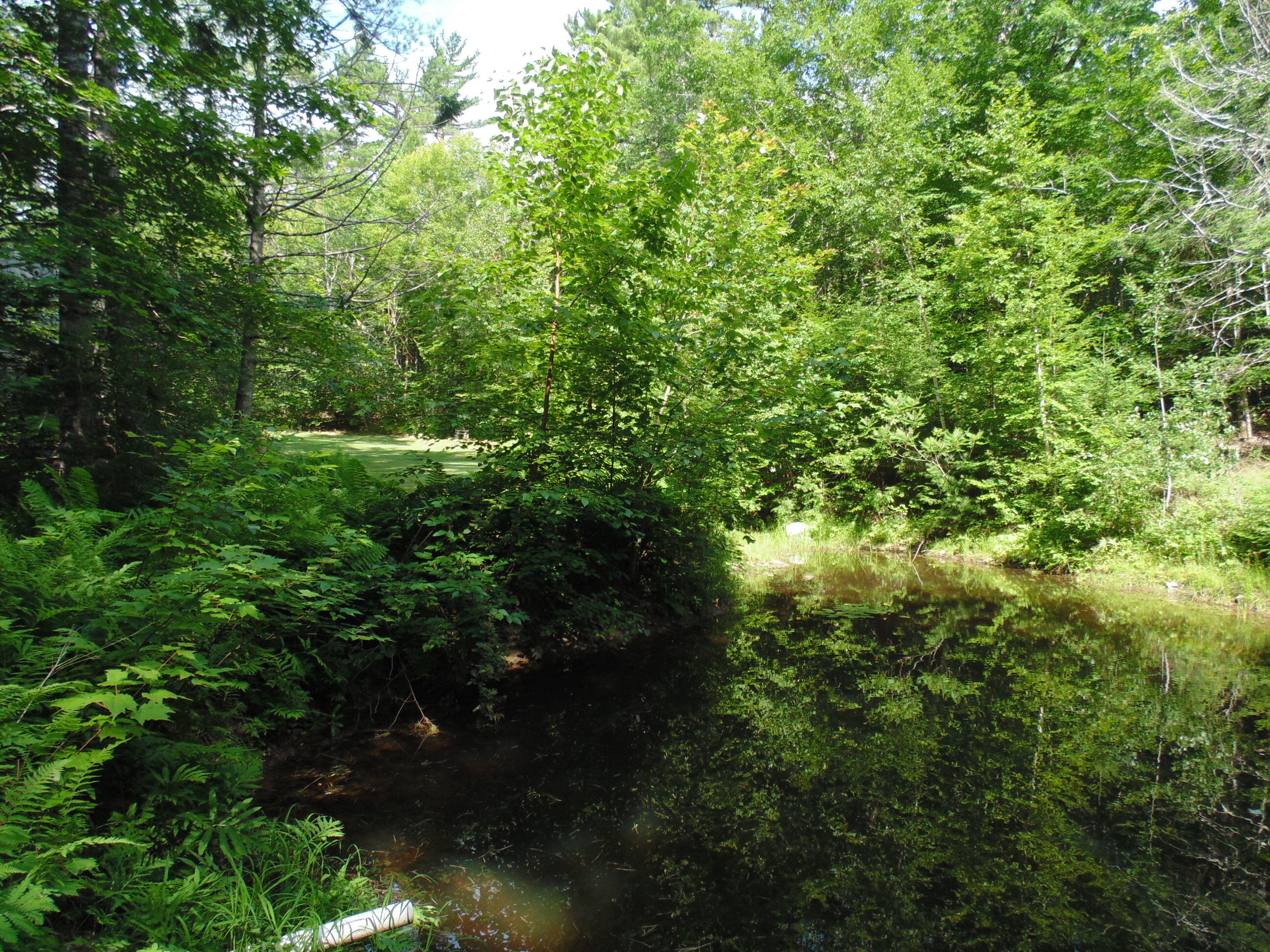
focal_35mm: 22
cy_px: 476
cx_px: 635
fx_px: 807
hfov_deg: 76.4
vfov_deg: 61.1
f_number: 3.1
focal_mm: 4
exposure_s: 1/200
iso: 80
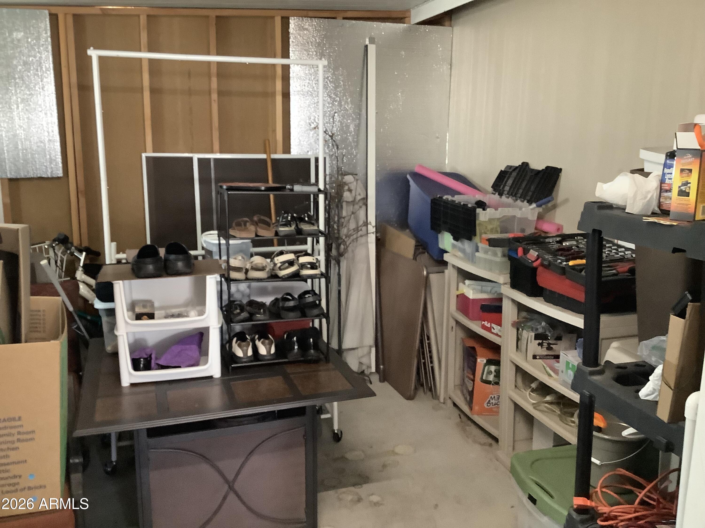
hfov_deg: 58.4
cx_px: 352
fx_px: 631
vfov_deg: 45.4
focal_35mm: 31
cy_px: 264
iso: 400
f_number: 2.4
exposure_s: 1/30
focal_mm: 3.3
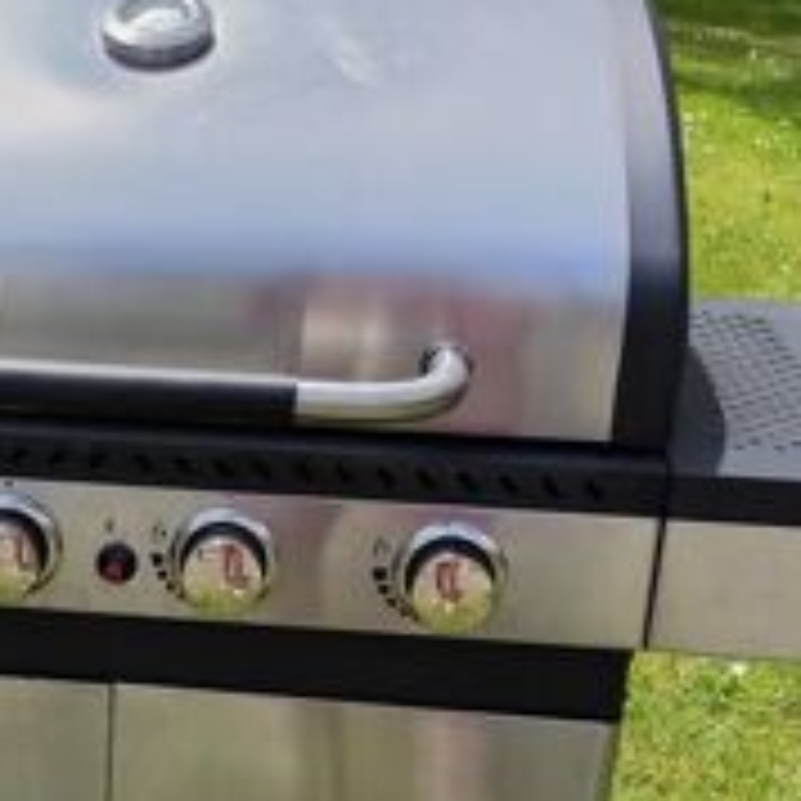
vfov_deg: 23.5
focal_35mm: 73
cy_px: 562
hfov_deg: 23.0
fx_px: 1911
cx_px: 54
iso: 50
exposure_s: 1/1697
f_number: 1.65
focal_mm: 6.19
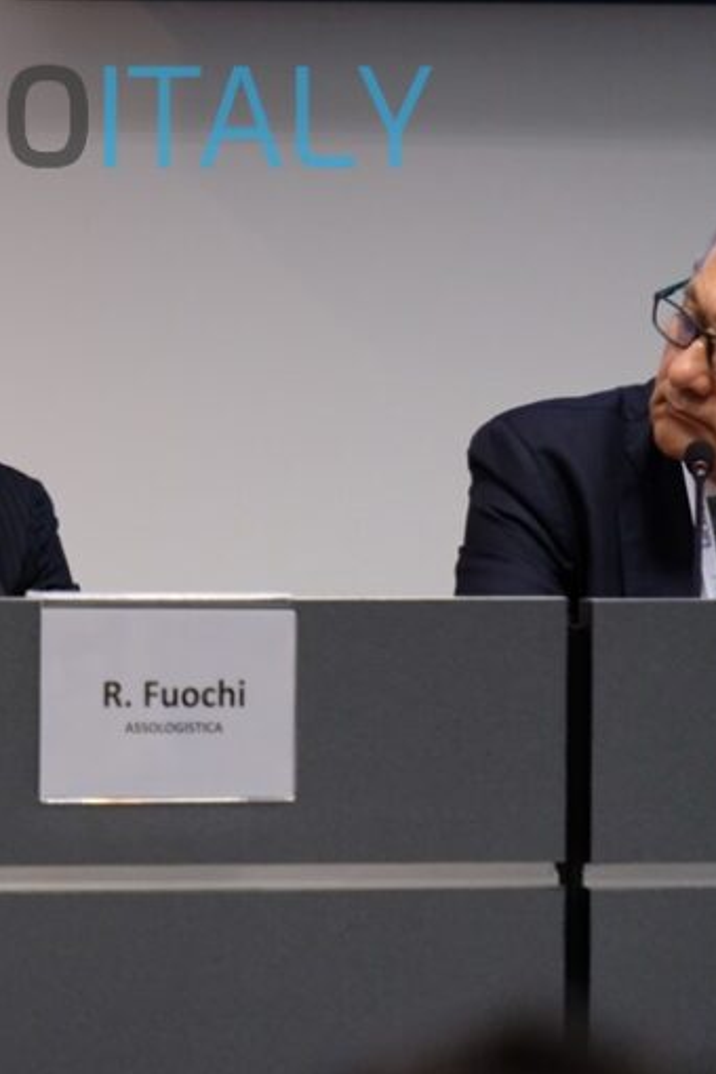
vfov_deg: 4.6
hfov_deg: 3.0
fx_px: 13484
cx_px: -69
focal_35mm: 452
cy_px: 537
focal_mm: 200
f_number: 4.8
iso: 3200
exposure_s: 1/125
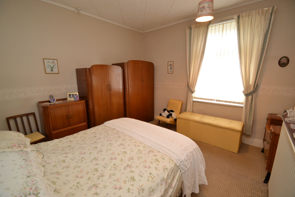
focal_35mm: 15
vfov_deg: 77.3
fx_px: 123
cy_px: 98
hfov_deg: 100.4
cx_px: 148
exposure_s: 1/60
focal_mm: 10
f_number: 3.5
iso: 900
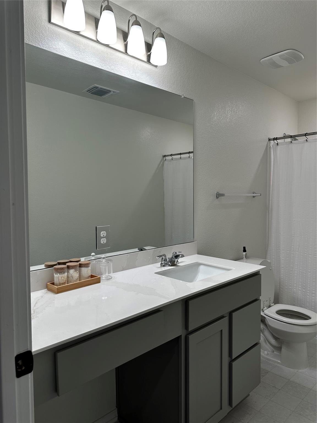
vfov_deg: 71.6
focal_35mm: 24
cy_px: 212
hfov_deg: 56.8
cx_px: 158
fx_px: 293
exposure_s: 1/125
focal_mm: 6.86
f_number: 1.78
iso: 50
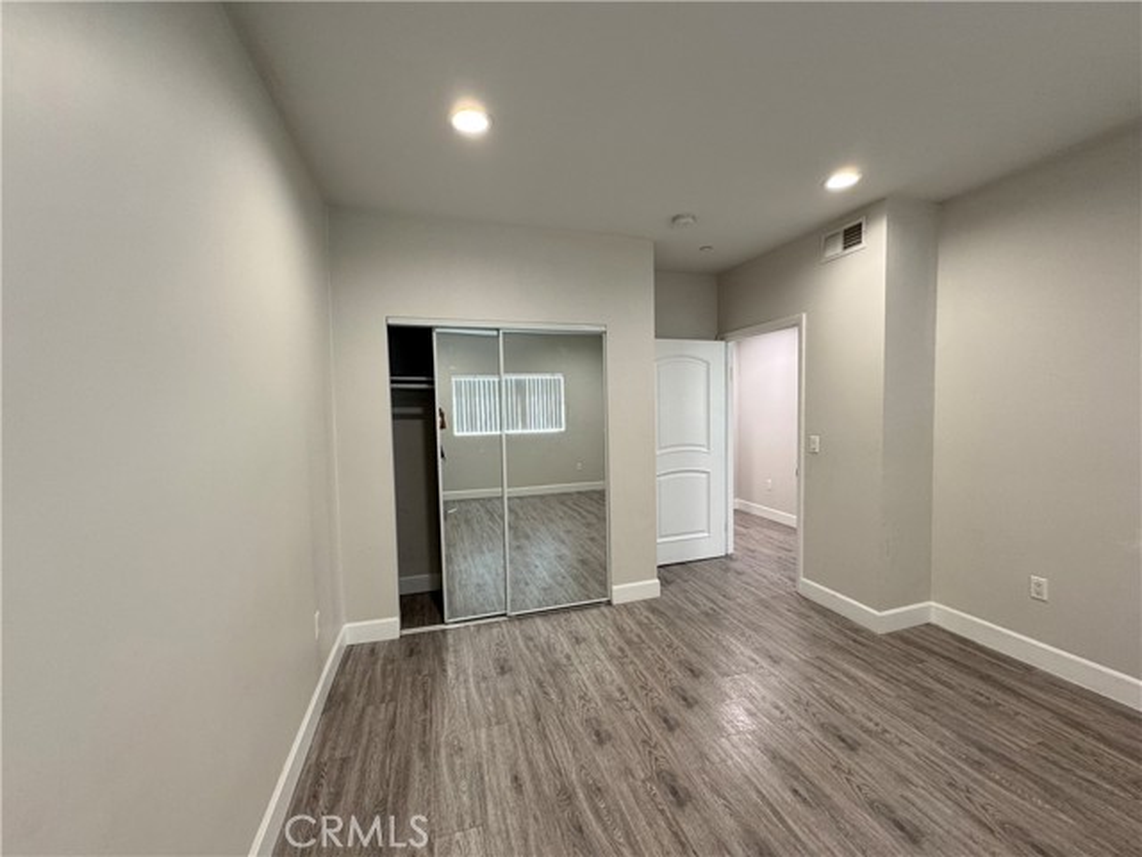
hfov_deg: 102.1
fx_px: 462
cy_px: 428
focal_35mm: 14
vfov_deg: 85.7
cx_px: 571
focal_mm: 2.22
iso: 160
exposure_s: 1/60
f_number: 2.2
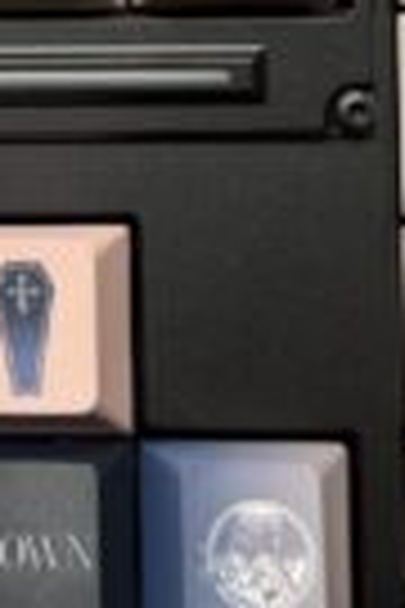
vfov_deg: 17.7
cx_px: -68
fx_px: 1873
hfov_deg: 12.1
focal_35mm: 111
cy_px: -95
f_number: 1.78
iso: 80
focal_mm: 6.76
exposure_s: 1/120
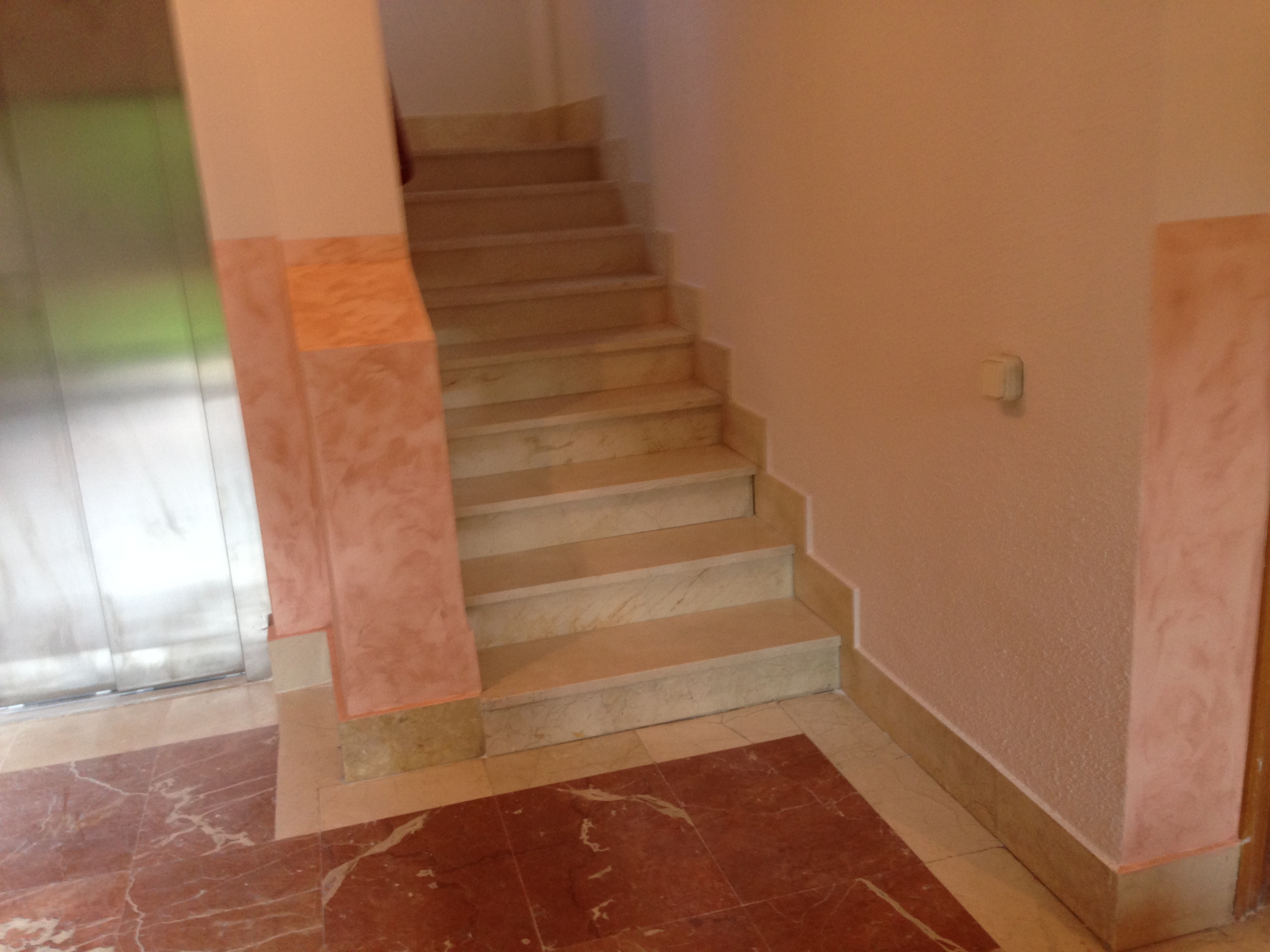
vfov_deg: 42.9
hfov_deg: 55.4
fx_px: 1211
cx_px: 635
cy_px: 476
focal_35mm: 33
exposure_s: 1/20
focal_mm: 4.12
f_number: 2.4
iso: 125
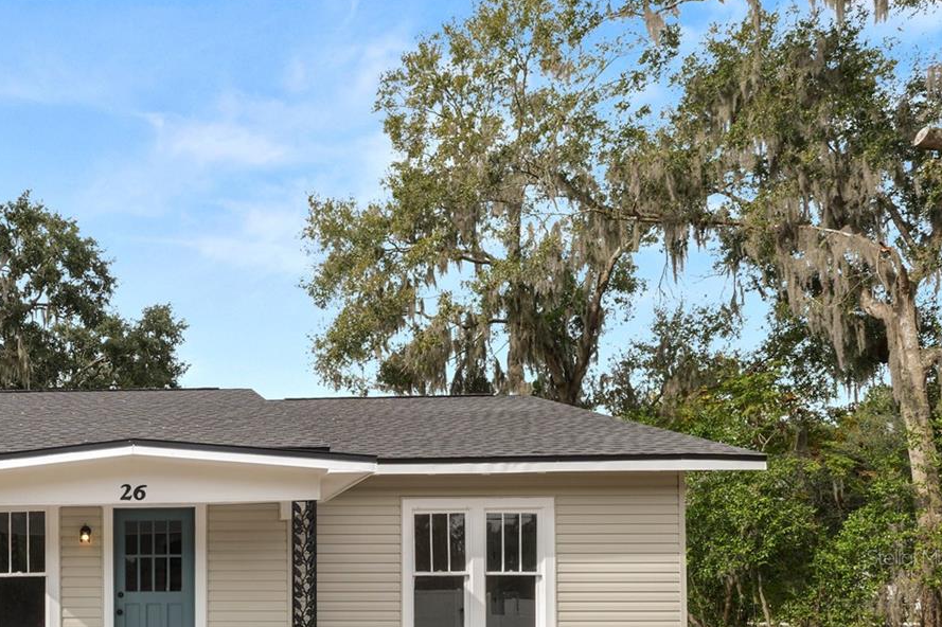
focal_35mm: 27
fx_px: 706
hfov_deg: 58.7
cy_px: 557
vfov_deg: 43.9
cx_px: 113
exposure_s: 1/160
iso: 250
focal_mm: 15
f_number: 14
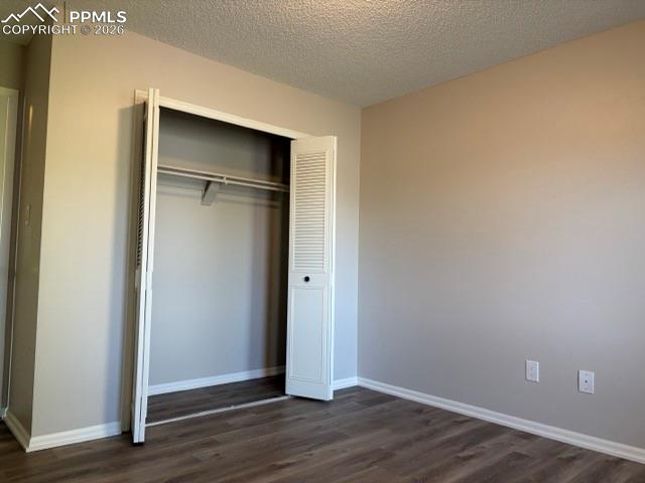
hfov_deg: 67.3
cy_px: 242
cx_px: 322
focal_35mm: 26
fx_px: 484
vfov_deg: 53.1
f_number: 1.6
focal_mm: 5.96
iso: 125
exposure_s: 1/79
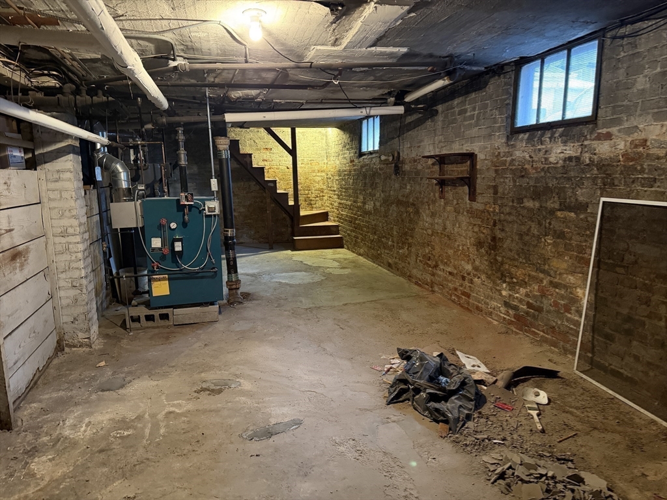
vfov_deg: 56.8
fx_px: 462
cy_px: 250
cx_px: 334
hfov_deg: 71.6
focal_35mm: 24
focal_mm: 6.76
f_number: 1.78
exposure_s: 1/30
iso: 800
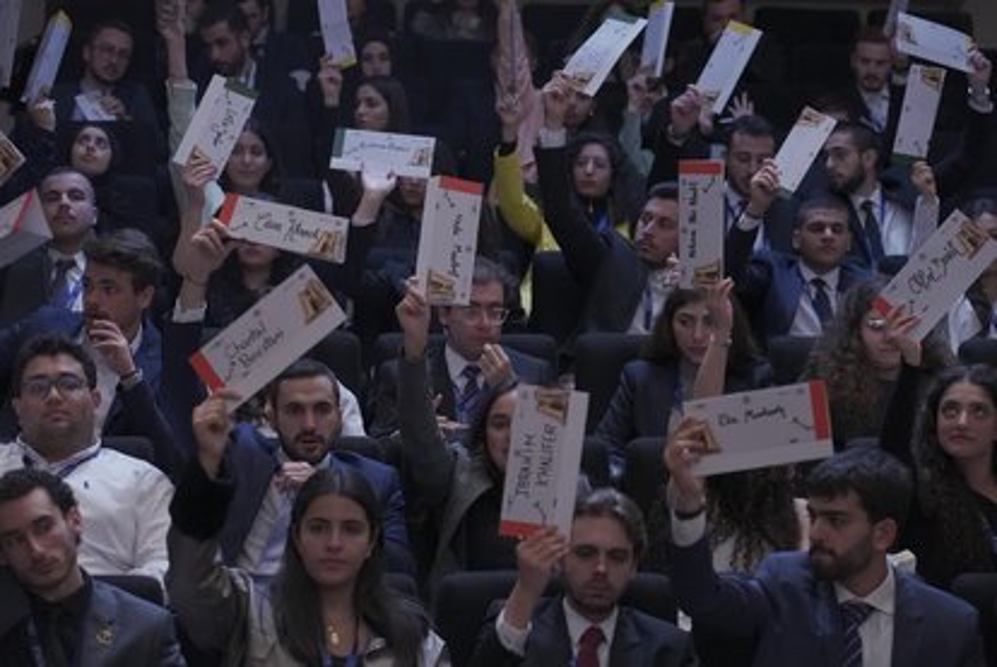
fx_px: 3105
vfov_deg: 12.3
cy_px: 334
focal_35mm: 112
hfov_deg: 18.2
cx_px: 498
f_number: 4.5
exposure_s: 1/250
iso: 10000
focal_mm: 112
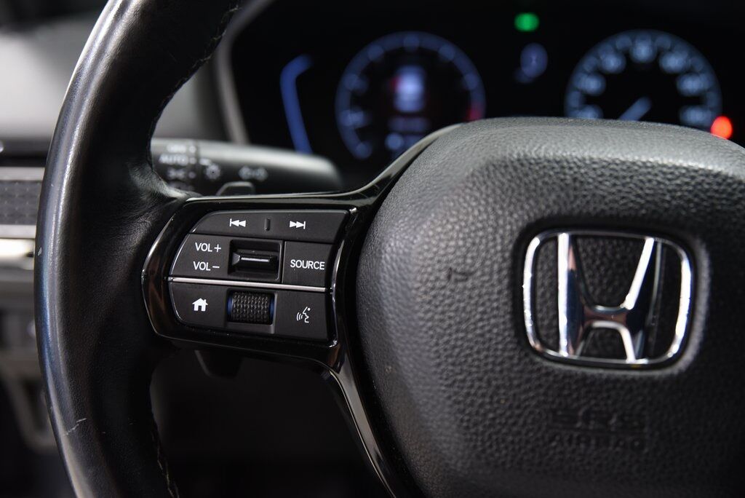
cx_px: 372
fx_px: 994
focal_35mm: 48
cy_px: 249
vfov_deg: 28.1
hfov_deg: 41.1
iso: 1600
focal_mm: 48
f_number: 4
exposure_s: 1/20
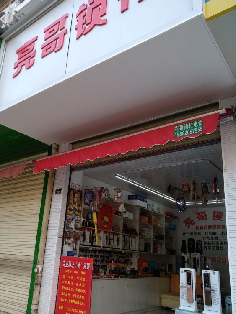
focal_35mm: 25
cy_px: 171
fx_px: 227
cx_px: 105
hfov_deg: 54.8
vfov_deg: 69.3
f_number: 2.2
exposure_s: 1/100
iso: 125
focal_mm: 3.81
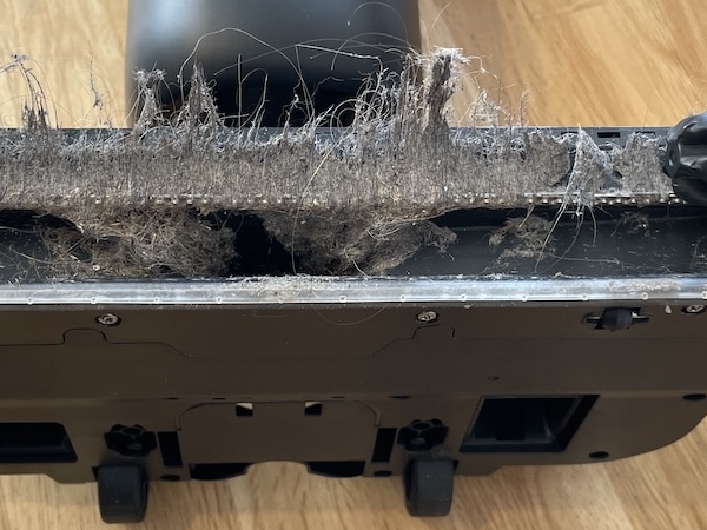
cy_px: 212
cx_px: 326
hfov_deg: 36.8
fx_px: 1062
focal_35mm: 52
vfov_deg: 28.0
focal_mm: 4.2
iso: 125
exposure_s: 1/115
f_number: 1.6
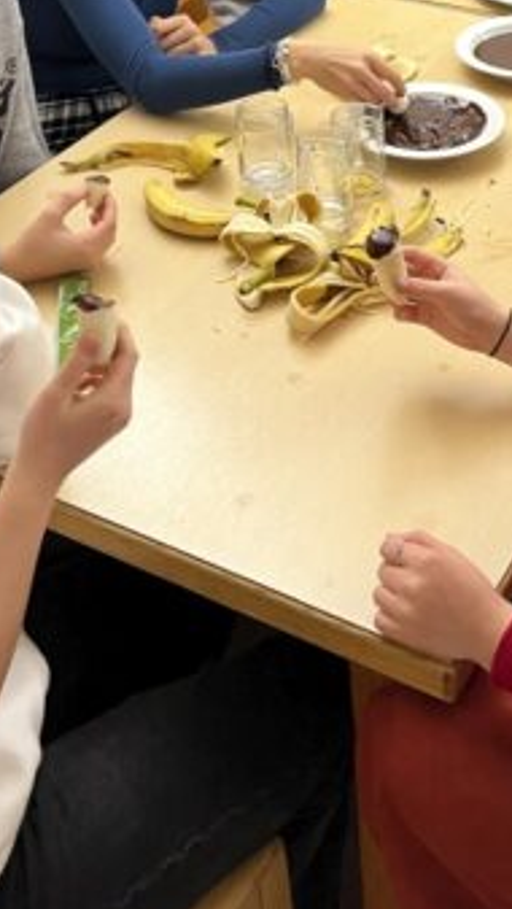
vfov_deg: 35.7
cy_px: 150
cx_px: 345
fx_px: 1349
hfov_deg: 21.4
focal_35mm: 56
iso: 400
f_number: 1.6
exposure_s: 1/50
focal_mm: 5.1
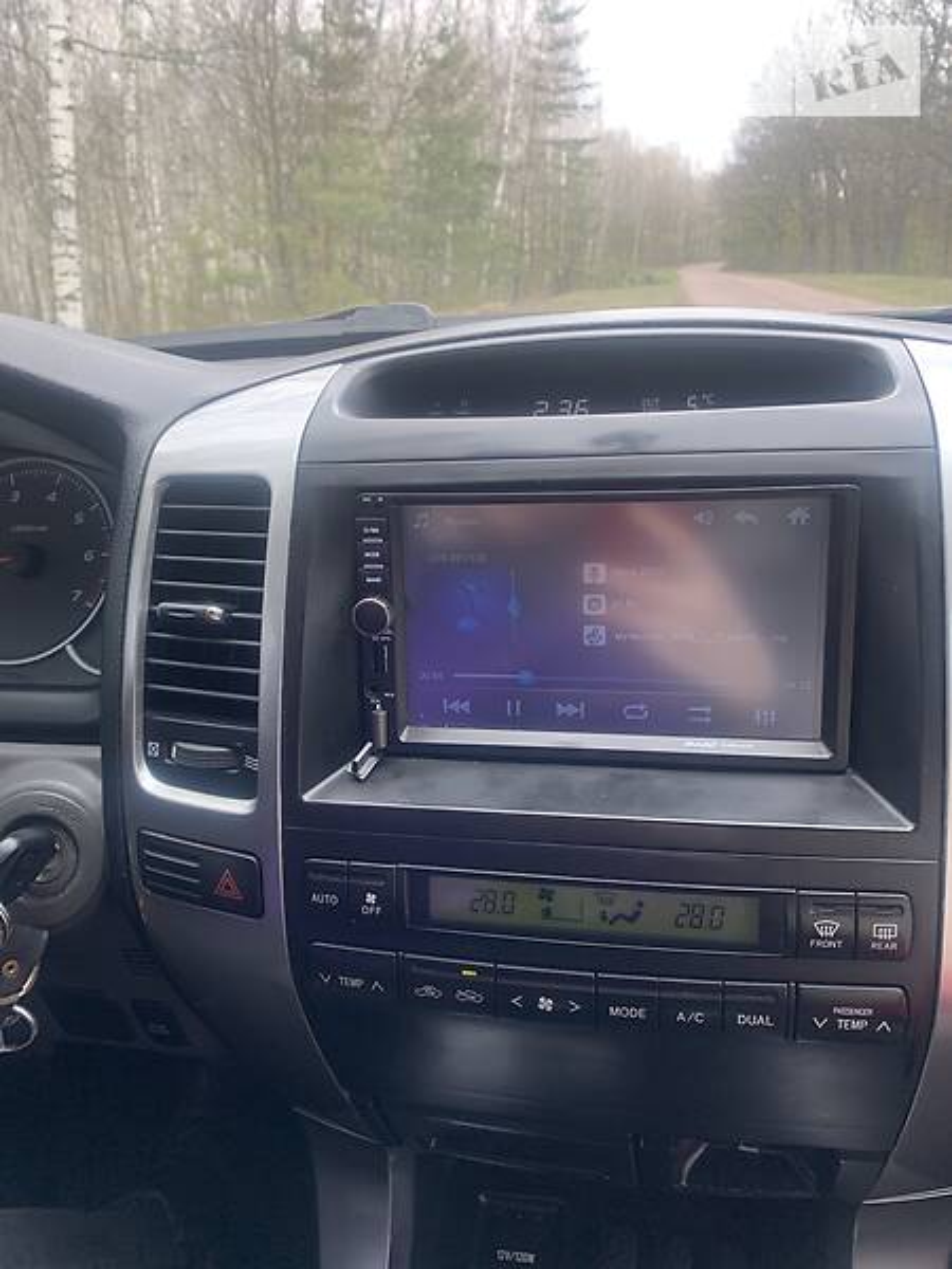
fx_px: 953
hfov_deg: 53.1
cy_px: 634
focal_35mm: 26
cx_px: 476
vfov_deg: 67.3
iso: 50
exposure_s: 1/121
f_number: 1.8
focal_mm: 4.2
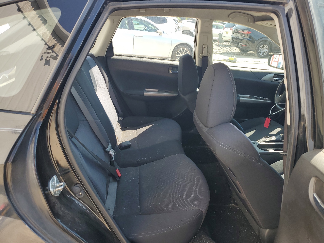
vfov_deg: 53.1
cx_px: 162
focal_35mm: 26
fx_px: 243
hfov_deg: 67.3
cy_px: 122
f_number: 1.5
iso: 50
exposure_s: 1/435
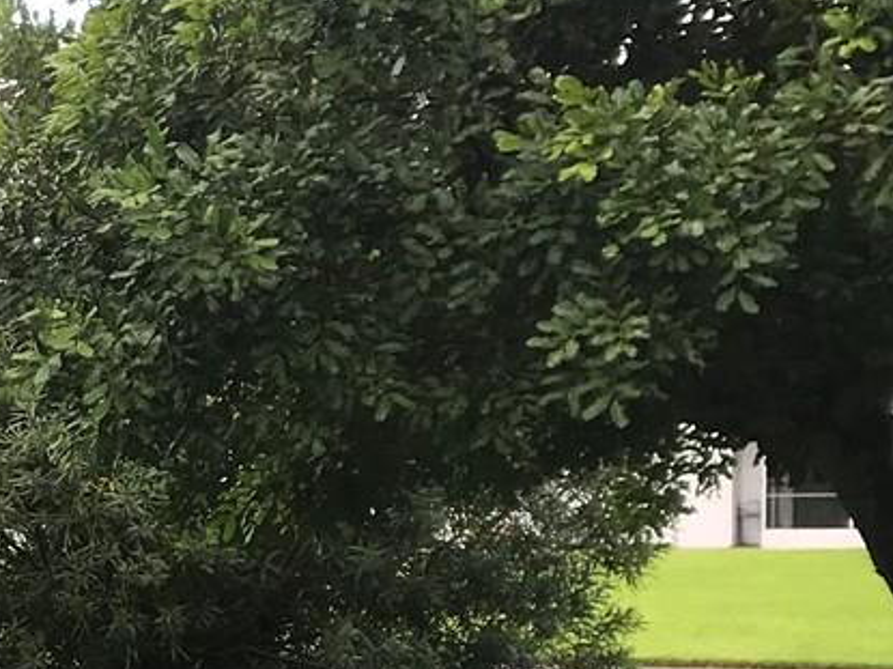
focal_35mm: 108
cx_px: -585
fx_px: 2785
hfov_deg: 16.1
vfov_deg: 13.5
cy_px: 680
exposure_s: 1/484
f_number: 1.8
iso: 20
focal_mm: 3.99
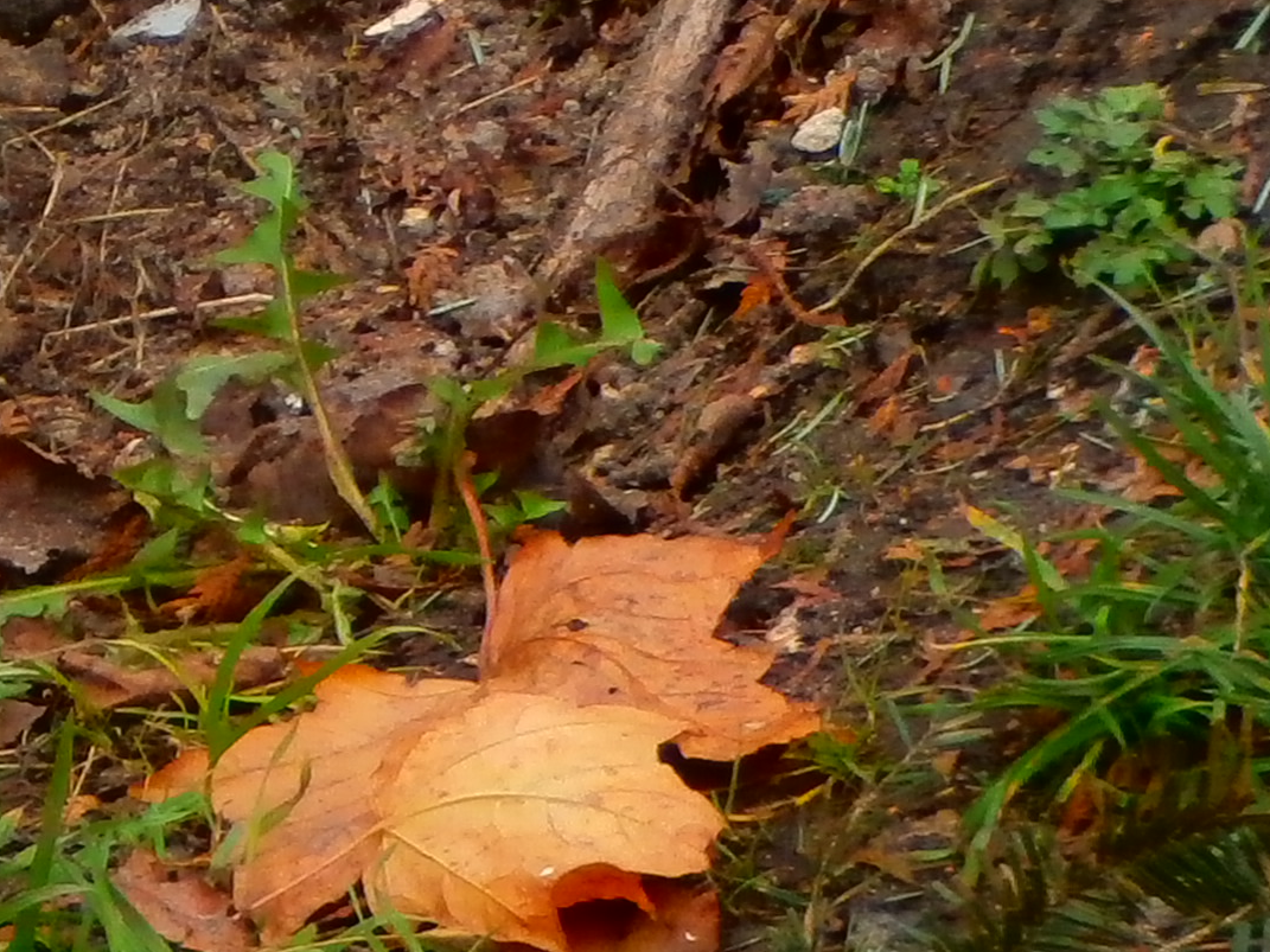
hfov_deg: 5.2
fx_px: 13573
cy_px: 106
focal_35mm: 370
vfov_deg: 4.0
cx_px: -1454
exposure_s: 1/100
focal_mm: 15.16
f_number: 5
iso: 125
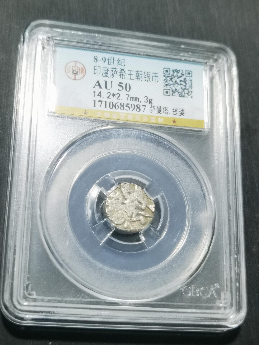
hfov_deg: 27.0
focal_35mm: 54
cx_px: 130
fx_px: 539
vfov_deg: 35.5
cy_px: 172
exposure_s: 1/100
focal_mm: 6.67
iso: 200
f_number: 1.9
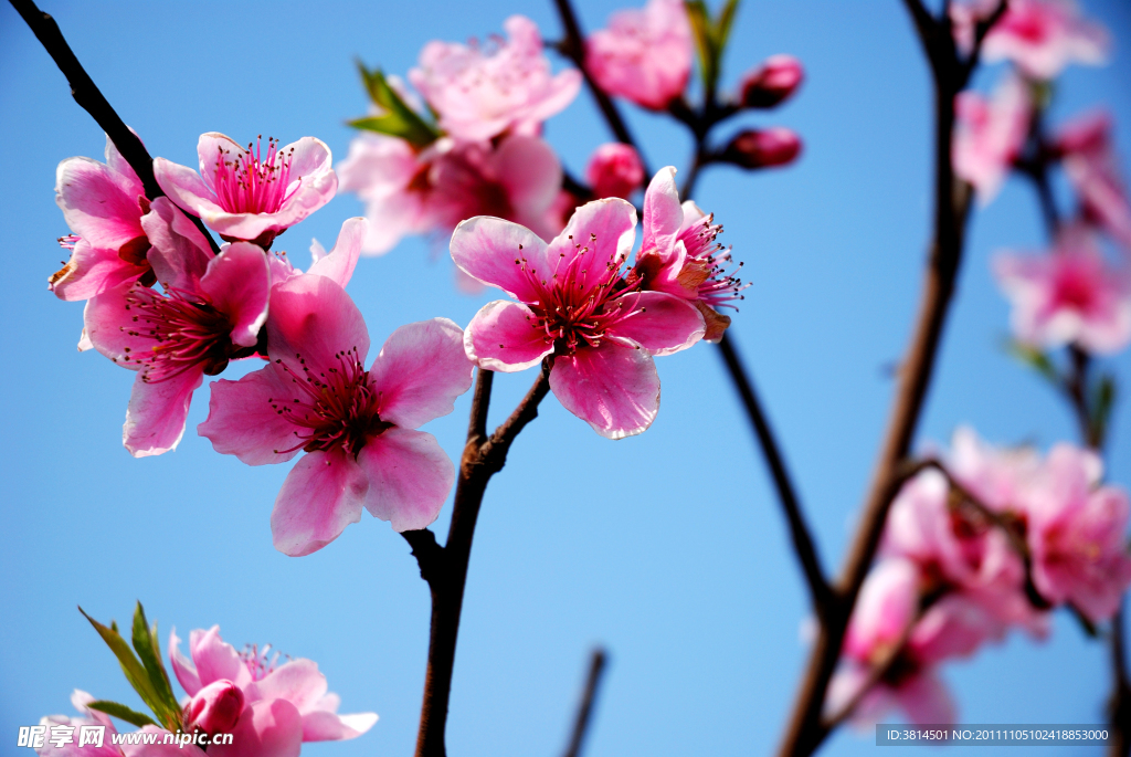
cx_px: 566
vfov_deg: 13.1
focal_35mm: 105
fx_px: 3302
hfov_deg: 19.4
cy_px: 378
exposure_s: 1/640
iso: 100
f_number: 4.5
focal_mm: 70
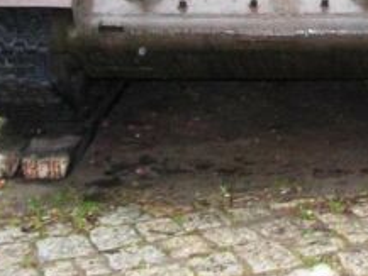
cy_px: -23
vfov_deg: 17.2
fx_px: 883
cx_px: 319
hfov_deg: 23.0
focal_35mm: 83
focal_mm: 6
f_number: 3.2
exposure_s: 1/40
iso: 160
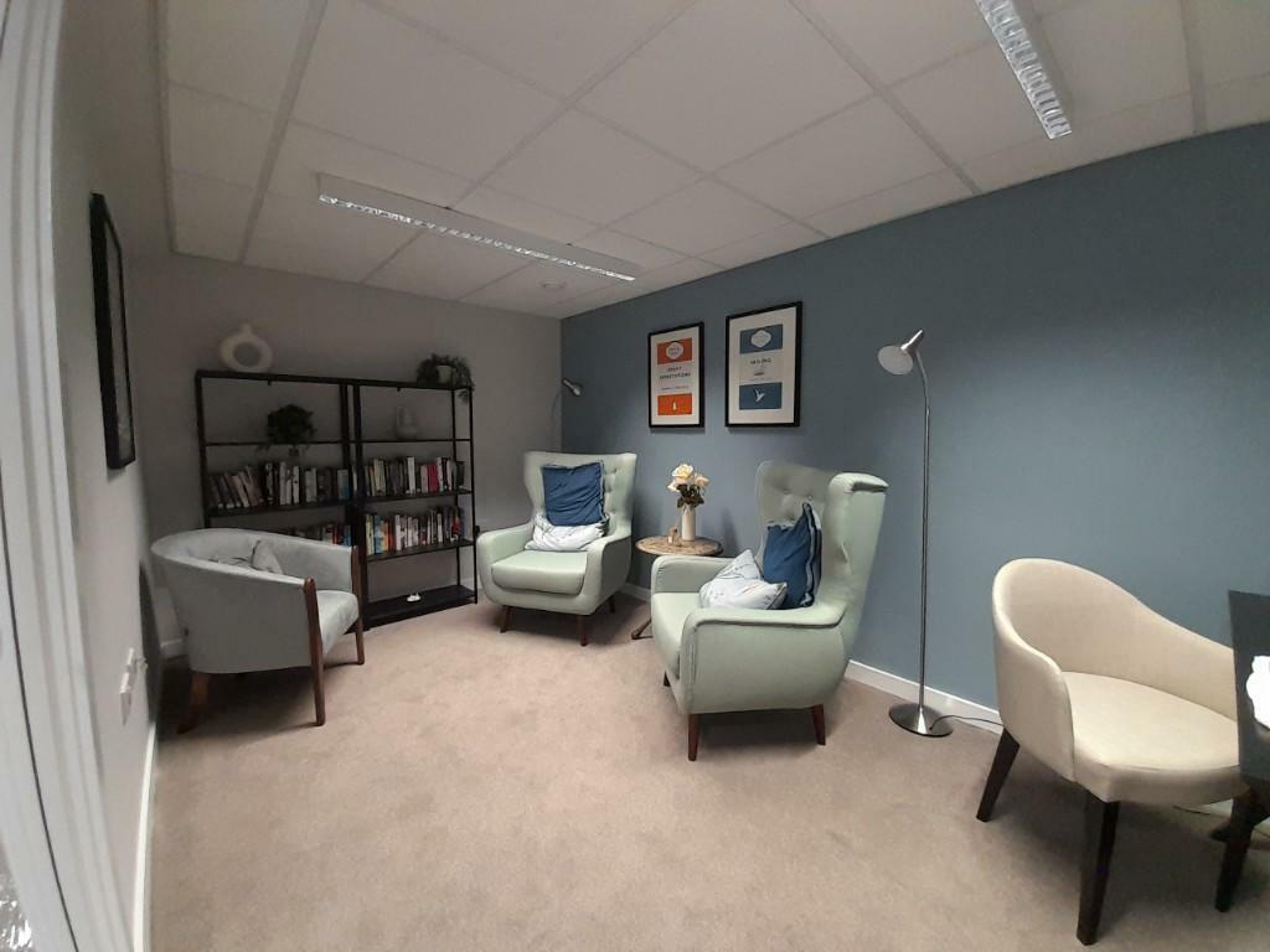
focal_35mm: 13
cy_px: 476
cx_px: 635
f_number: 2.2
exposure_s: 1/50
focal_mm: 1.13
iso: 160
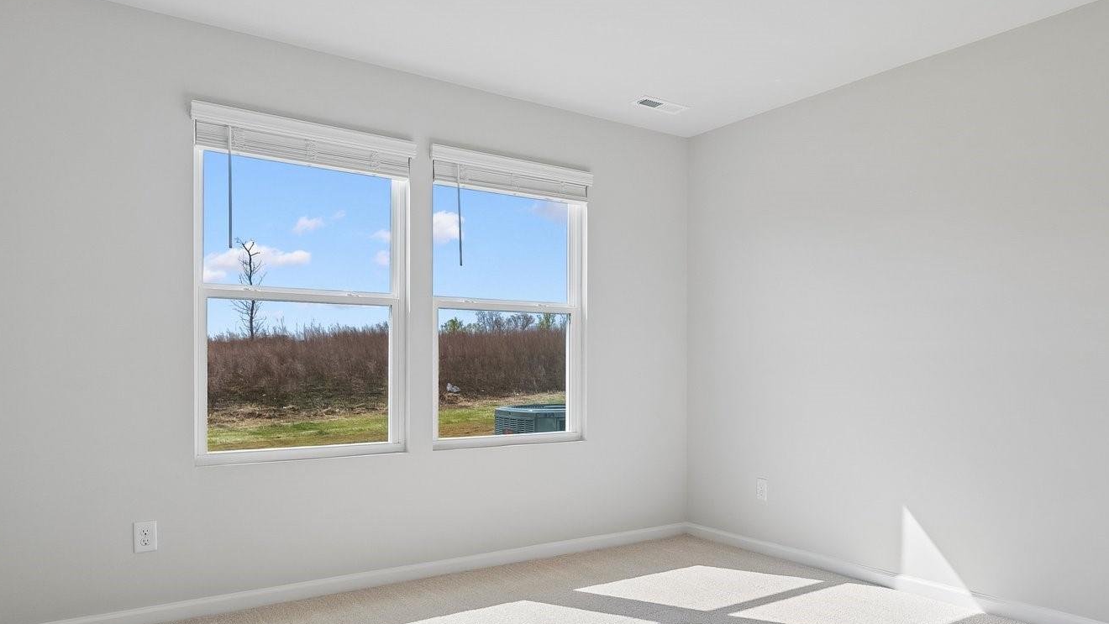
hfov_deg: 70.6
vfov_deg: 44.3
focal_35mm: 26
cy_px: 360
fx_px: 765
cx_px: 702
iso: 400
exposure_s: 1/160
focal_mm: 16
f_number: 8
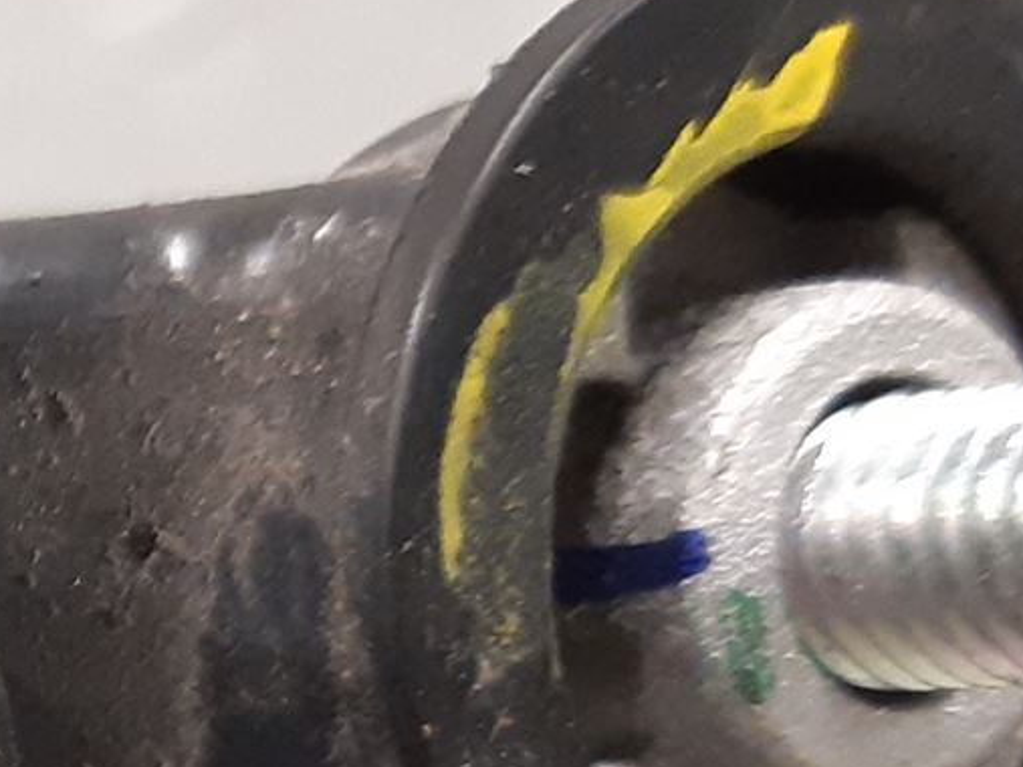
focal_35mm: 105
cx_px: -896
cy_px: 1167
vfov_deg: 13.3
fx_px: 3102
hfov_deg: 15.6
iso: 250
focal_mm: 3.93
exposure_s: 1/33
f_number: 1.7
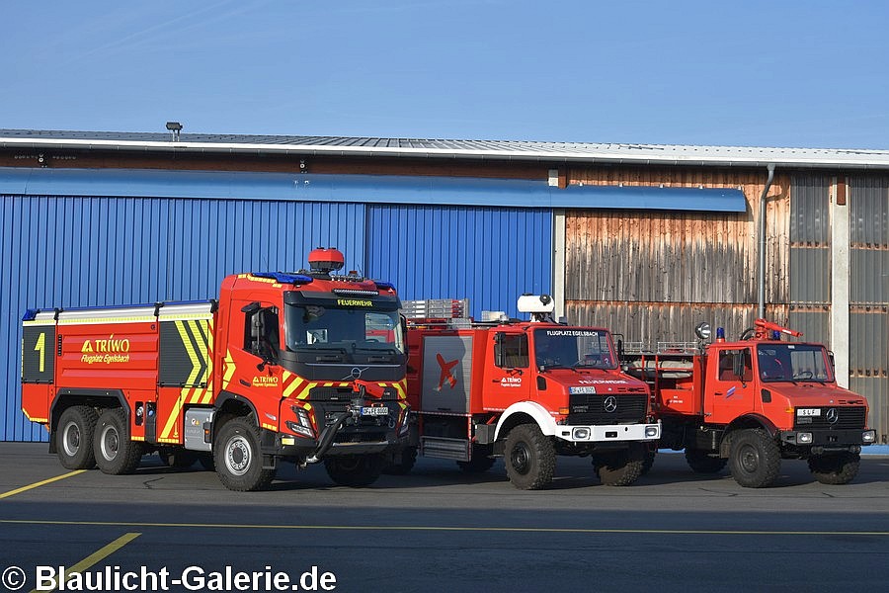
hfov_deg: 36.2
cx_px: 444
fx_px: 1358
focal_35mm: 55
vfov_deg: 24.6
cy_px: 296
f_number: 9
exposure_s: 1/320
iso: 200
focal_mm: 55
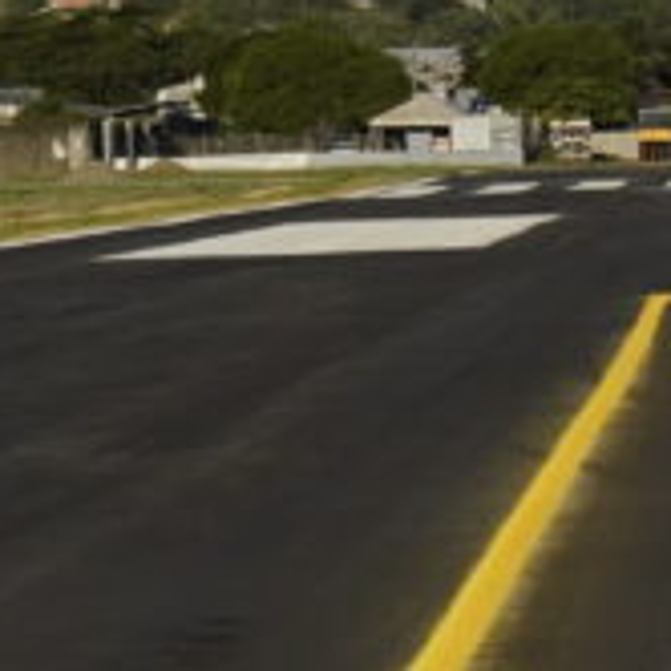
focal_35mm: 322
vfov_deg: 5.4
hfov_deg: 5.4
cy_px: 186
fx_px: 7062
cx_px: 800
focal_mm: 55
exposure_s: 1/6400
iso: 400
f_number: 5.6
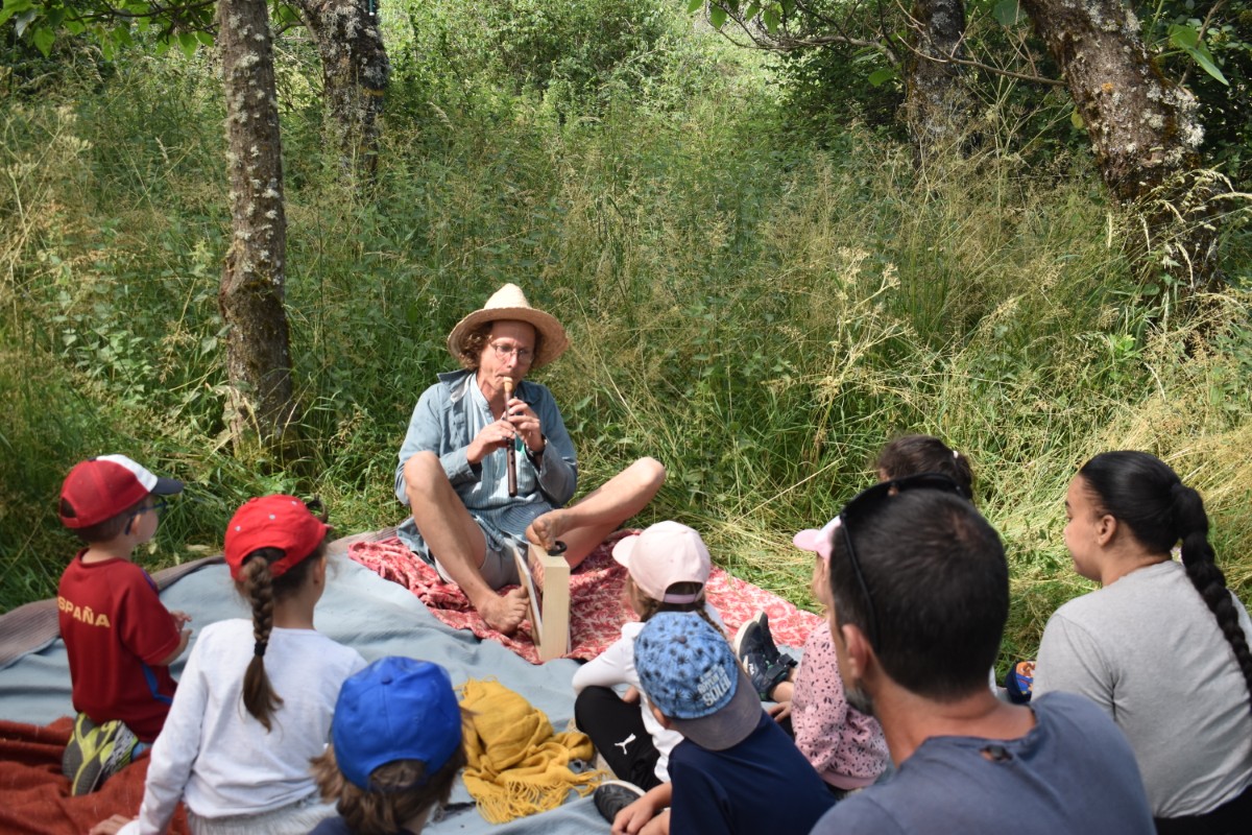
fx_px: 1304
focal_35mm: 38
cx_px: 626
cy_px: 418
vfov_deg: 35.5
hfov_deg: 51.3
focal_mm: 25
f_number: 5.6
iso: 400
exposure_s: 1/125
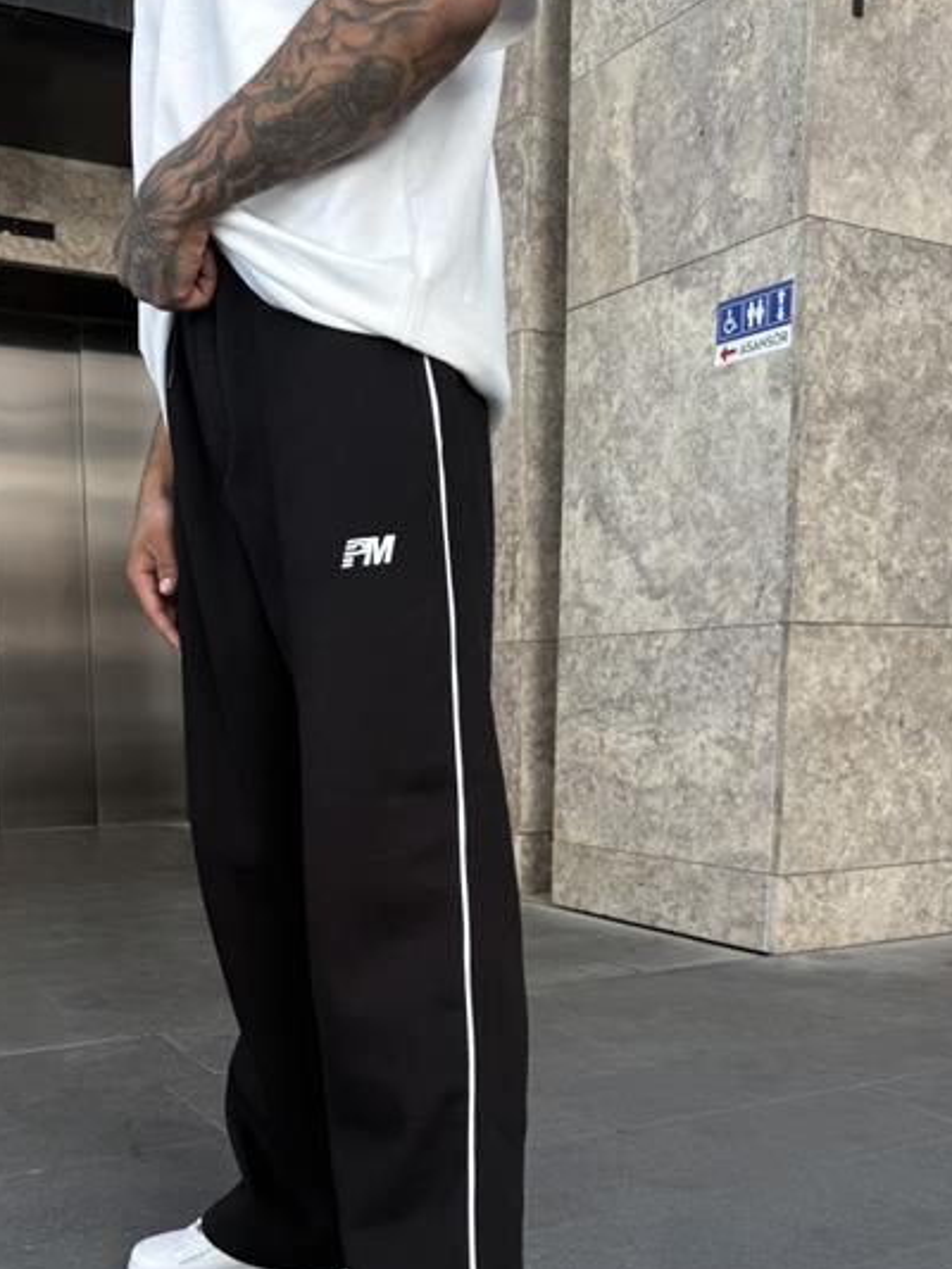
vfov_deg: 50.1
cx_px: 359
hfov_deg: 39.4
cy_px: 883
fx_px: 1320
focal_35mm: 36
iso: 80
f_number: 1.78
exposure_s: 1/152
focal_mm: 6.76
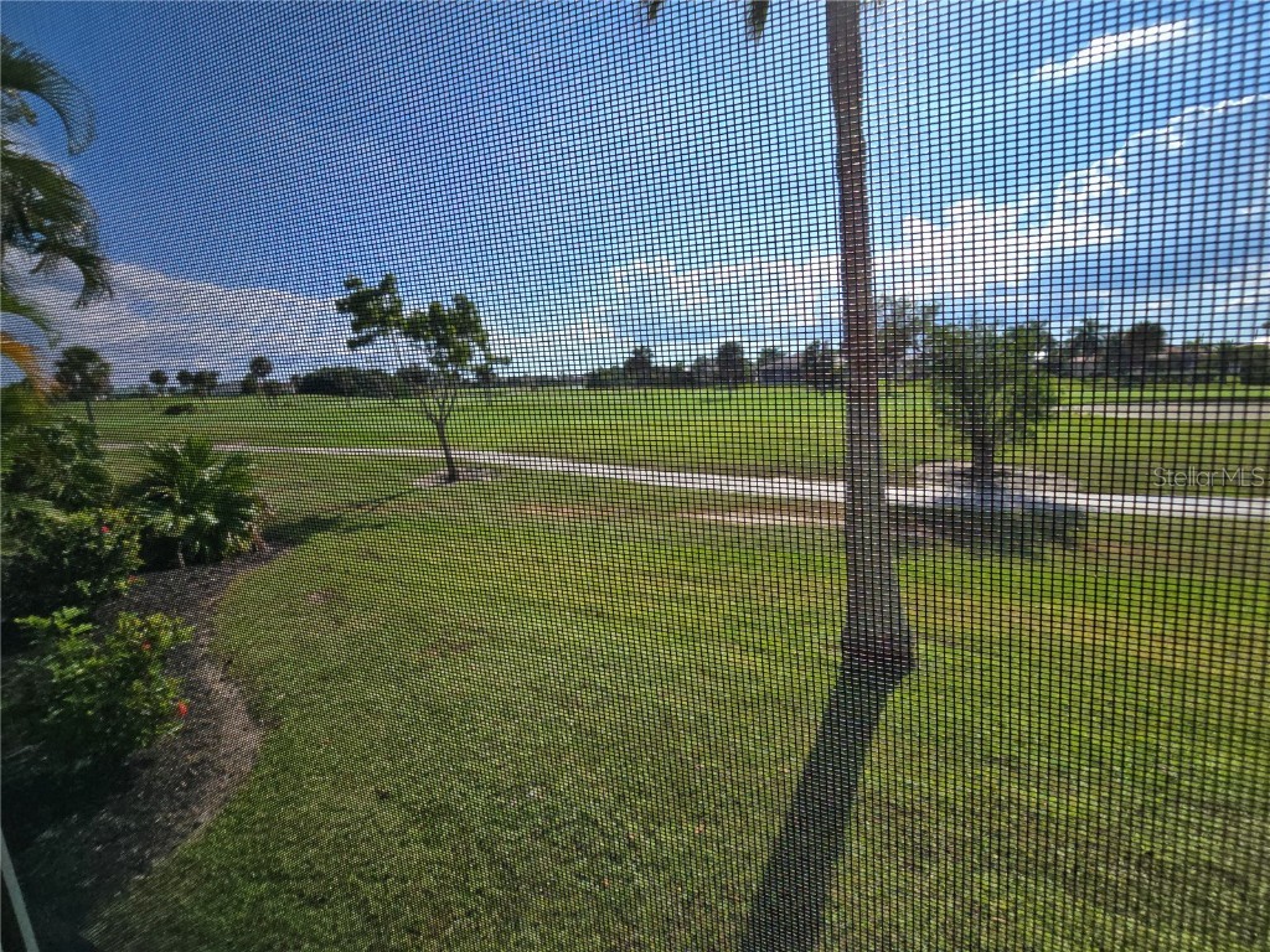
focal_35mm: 13
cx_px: 635
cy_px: 476
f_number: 2.2
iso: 50
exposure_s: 1/2985
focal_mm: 2.2
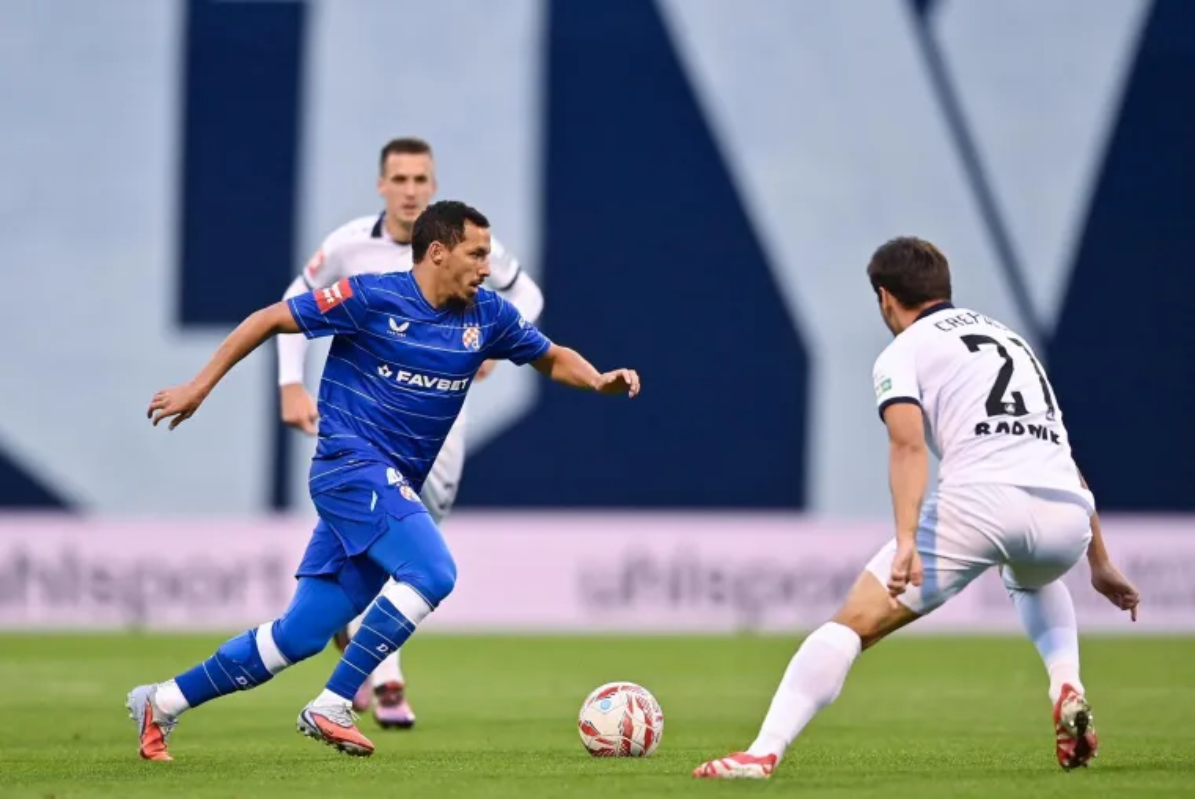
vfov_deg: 3.4
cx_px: 598
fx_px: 13287
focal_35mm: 400
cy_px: 400
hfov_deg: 5.1
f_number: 2.8
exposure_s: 1/2000
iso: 2000
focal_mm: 400
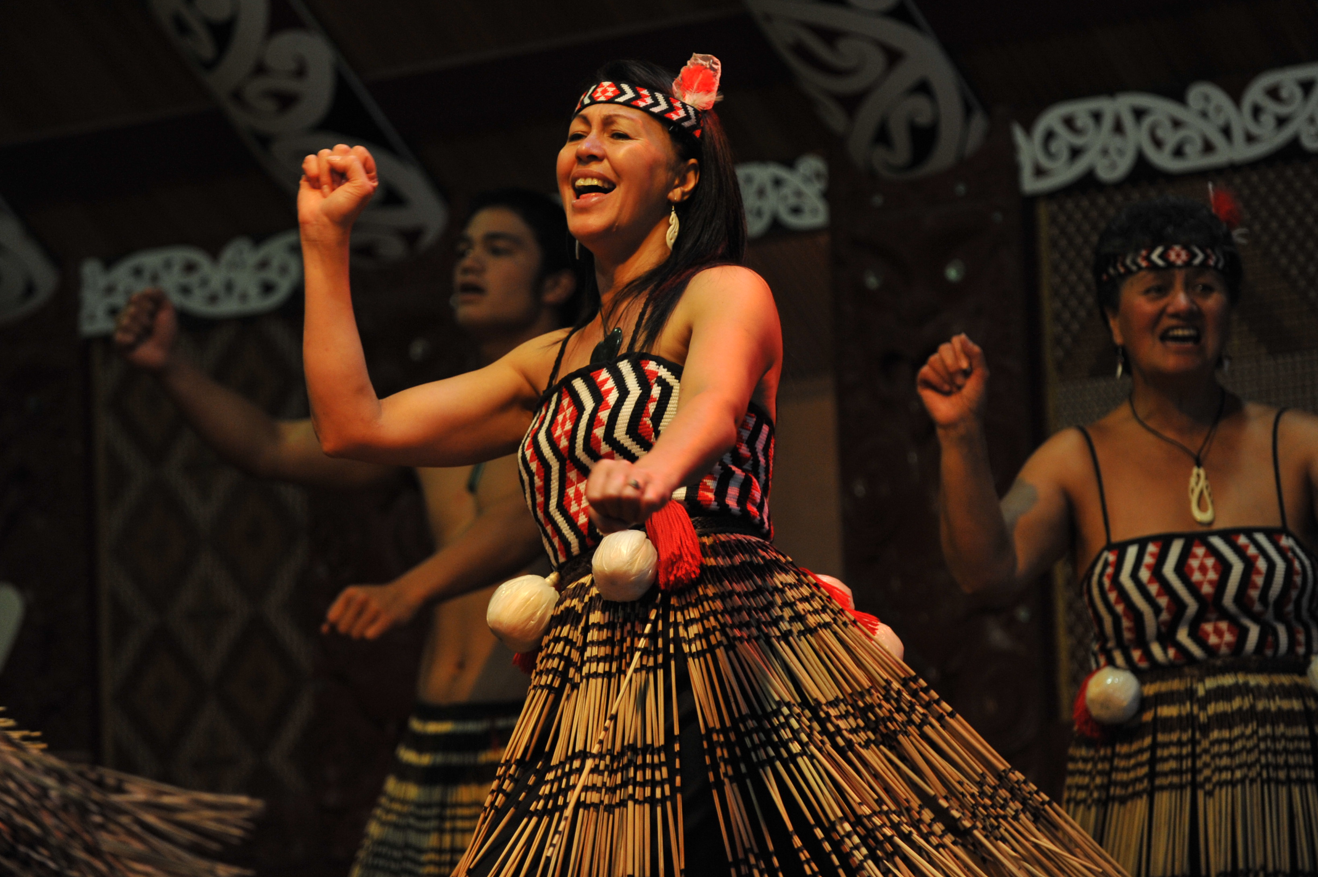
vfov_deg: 8.8
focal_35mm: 156
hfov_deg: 13.2
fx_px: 5707
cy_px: 312
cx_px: 663
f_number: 3.2
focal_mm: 120
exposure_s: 1/320
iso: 1250
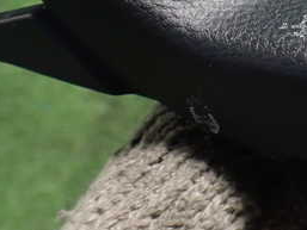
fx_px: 621
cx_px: 333
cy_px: -18
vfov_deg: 20.2
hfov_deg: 25.8
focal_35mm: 70
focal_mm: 5.4
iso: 800
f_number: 2.3
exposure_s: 1/30
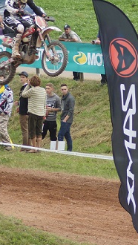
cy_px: 71
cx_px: 134
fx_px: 2509
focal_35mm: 386
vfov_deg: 5.6
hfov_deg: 3.1
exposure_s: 1/1000
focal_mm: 105
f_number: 4.5
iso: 320
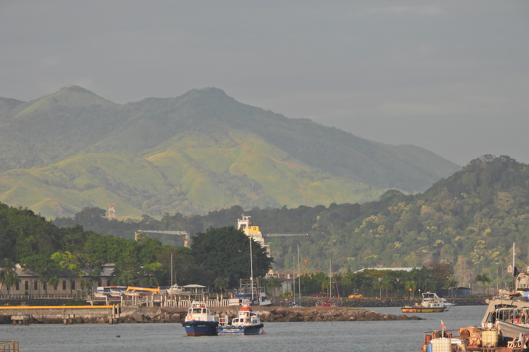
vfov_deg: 3.8
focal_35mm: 365
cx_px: 264
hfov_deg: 5.6
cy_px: 198
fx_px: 5362
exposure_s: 1/200
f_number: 5
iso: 100
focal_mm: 62.5
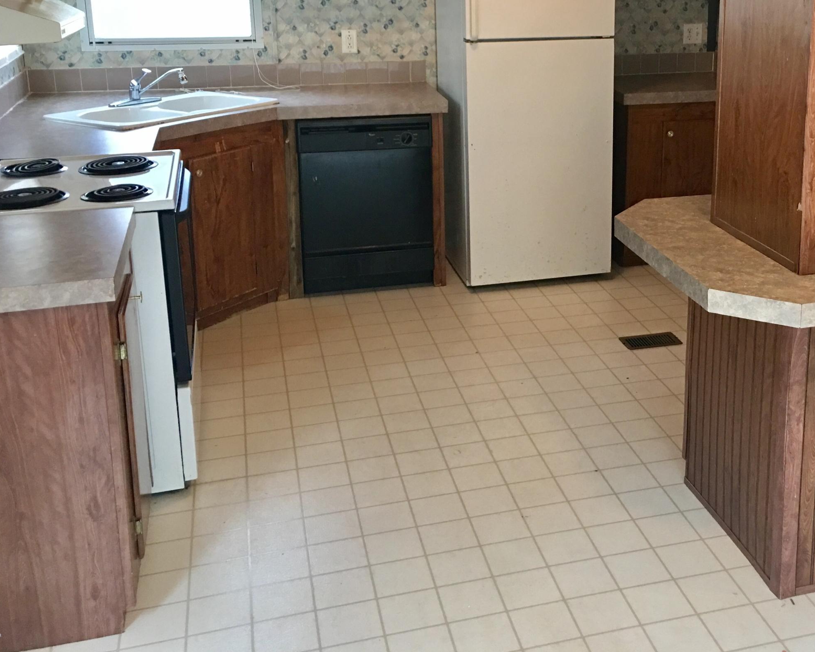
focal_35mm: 43
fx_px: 1037
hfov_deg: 41.9
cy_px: 200
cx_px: 588
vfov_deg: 34.5
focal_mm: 4.15
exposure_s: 1/15
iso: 64
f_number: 2.2
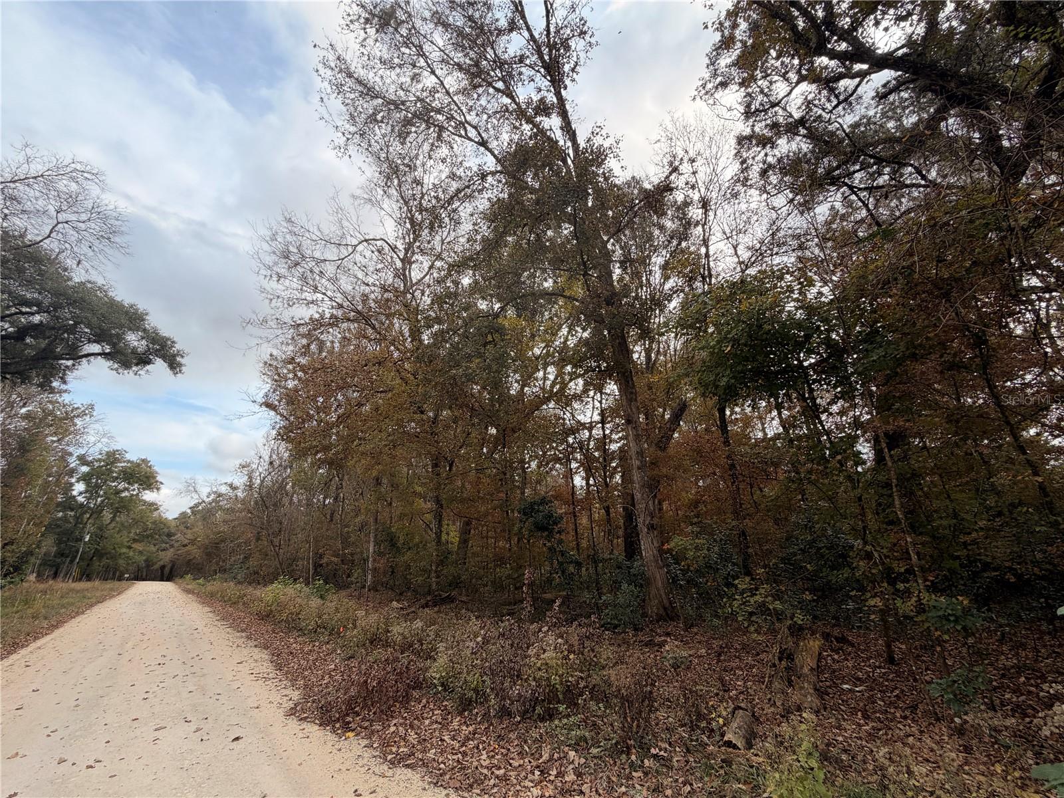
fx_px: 430
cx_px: 532
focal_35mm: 14
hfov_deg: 102.1
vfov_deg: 85.7
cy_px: 399
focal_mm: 2.22
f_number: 2.2
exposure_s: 1/770
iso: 40
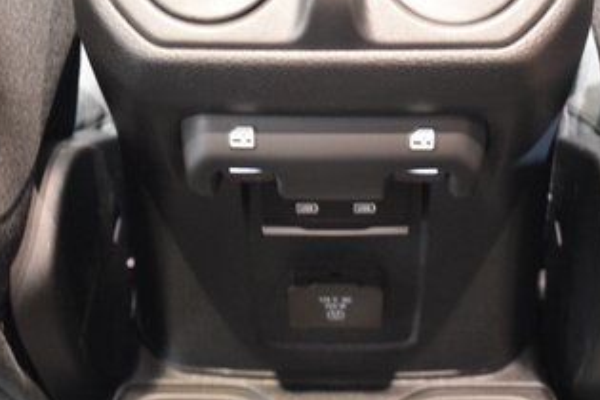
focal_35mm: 67
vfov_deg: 20.3
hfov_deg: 30.1
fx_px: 1117
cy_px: 207
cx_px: 335
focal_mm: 22
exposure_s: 1/1.6
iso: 3200
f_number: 3.8
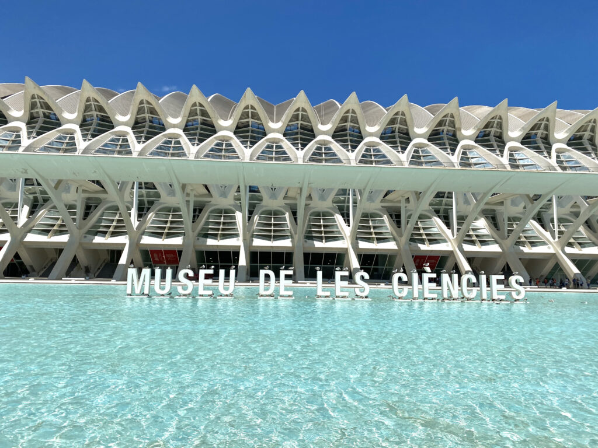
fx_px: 449
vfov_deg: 53.1
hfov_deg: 67.3
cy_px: 224
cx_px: 299
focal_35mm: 26
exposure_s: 1/7194
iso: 32
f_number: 1.8
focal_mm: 4.25
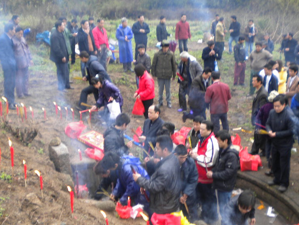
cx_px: 167
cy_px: 121
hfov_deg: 38.8
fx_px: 423
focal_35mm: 49
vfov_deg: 29.7
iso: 82
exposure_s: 1/65.4
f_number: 3.1
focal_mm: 6.3
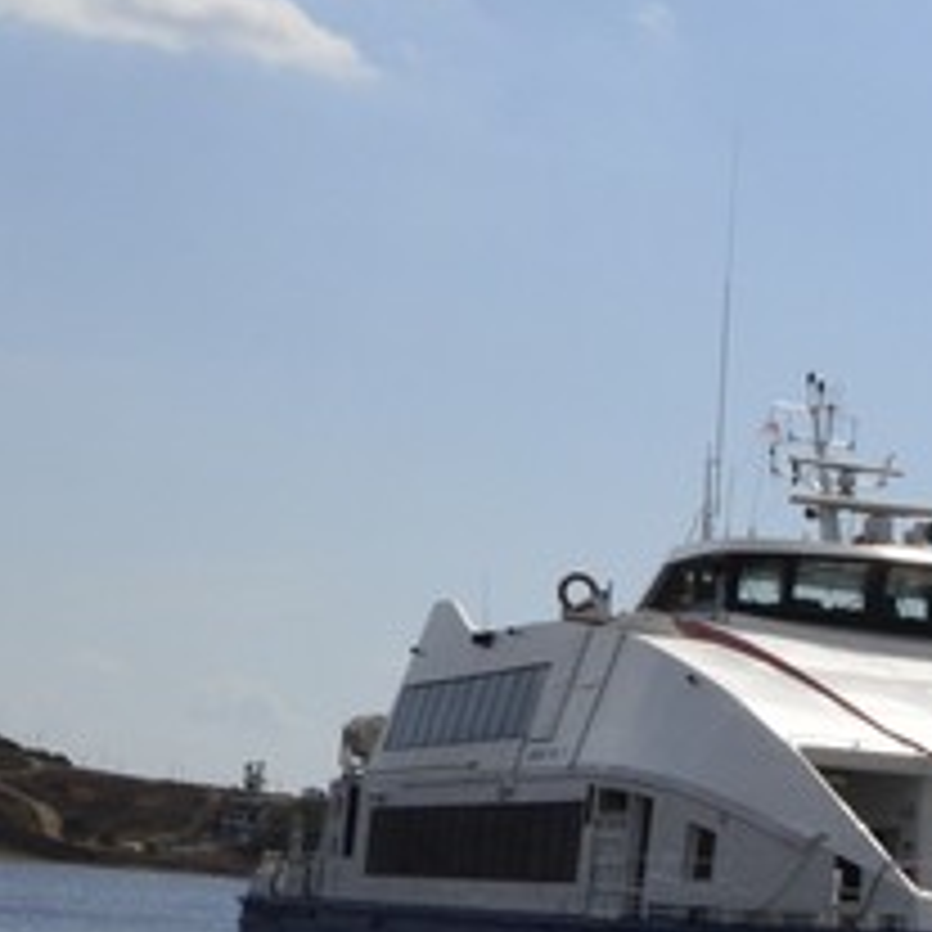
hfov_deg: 12.4
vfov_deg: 13.4
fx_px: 3838
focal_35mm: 126
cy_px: 1139
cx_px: 1792
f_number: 19
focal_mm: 20
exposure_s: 1/1500
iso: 1000
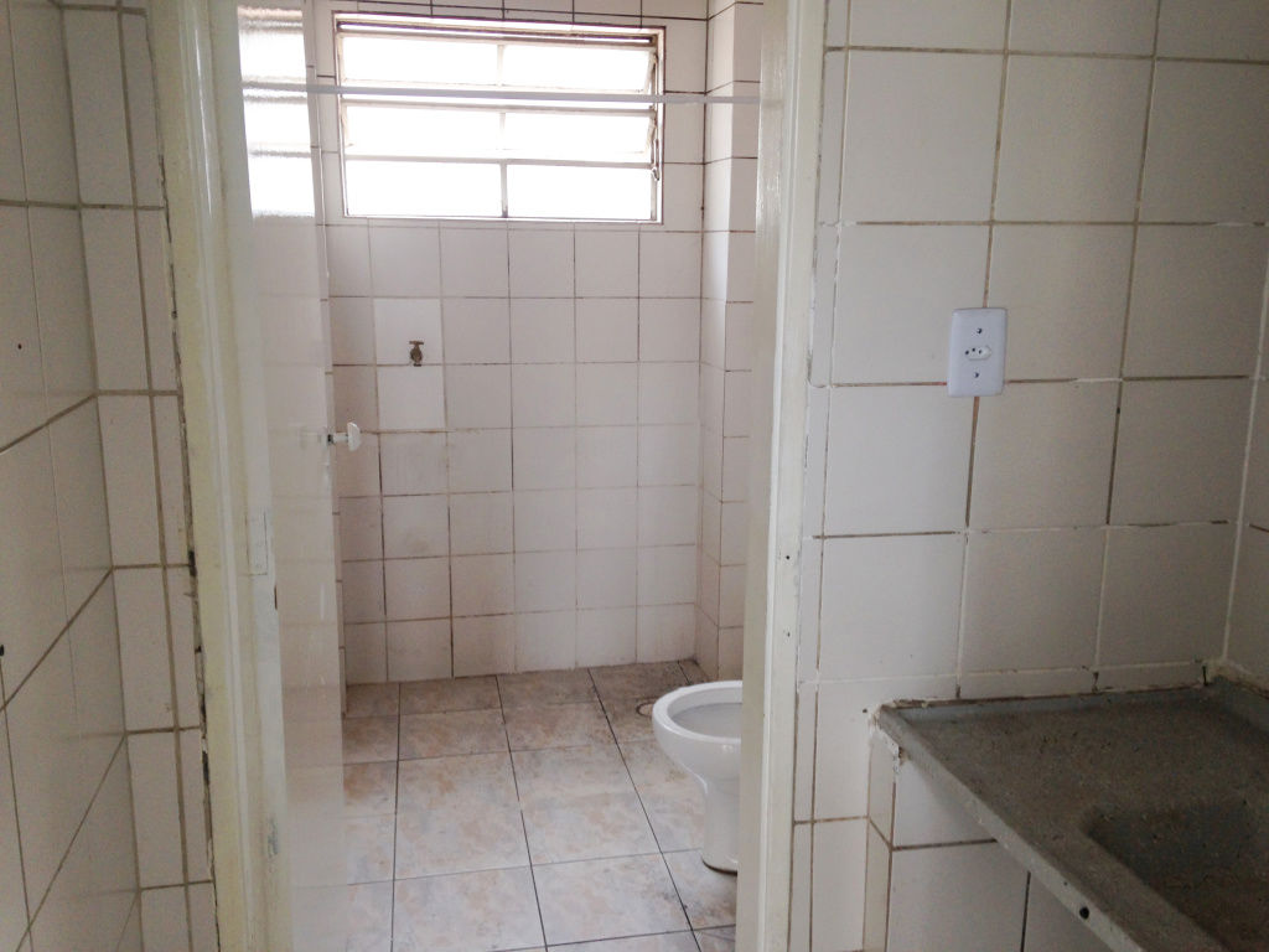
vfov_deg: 42.9
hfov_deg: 55.4
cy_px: 476
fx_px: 1210
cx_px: 634
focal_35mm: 33
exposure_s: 1/40
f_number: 2.4
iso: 50
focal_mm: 4.12
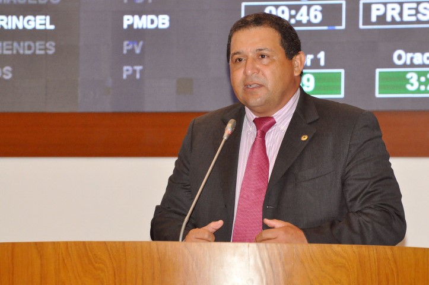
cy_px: 142
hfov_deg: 9.8
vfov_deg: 6.5
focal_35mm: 210
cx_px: 214
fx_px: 2499
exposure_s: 1/200
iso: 3200
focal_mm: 140
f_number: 11
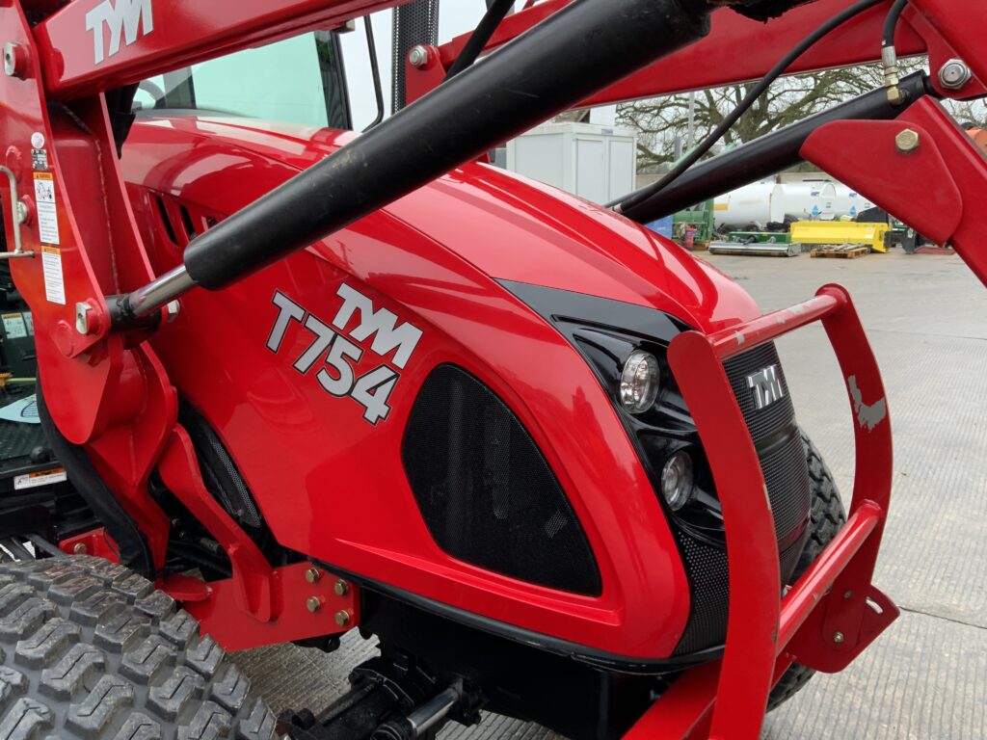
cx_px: 494
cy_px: 370
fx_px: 827
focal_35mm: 29
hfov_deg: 61.7
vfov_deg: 48.2
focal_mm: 3
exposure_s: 1/122
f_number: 1.8
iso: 20
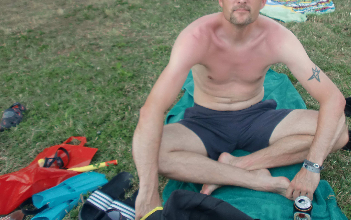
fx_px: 344
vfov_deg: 34.8
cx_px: 213
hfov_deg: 53.6
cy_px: 65
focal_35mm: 36
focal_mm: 4.65
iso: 64
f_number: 2.6
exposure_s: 1/500
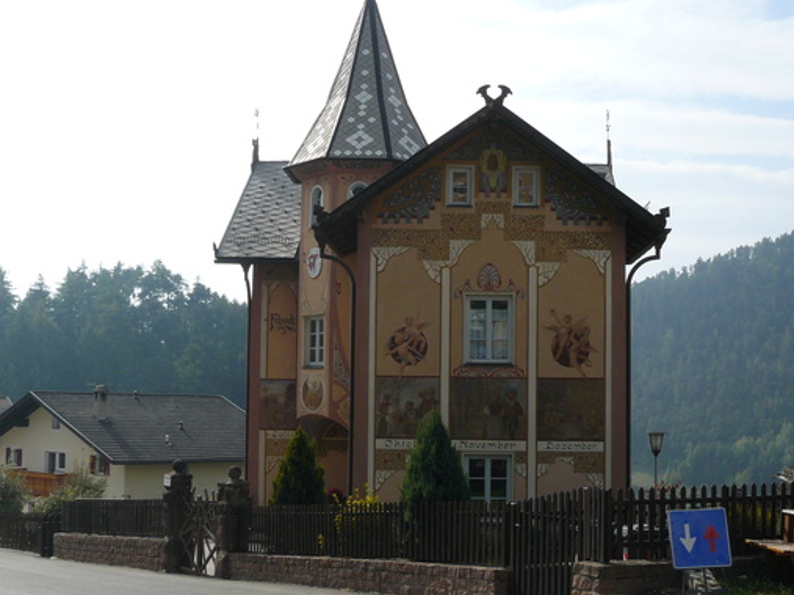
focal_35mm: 48
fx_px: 1101
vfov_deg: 30.2
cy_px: 330
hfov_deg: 39.5
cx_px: 468
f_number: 5.6
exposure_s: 1/500
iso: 100
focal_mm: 6.3
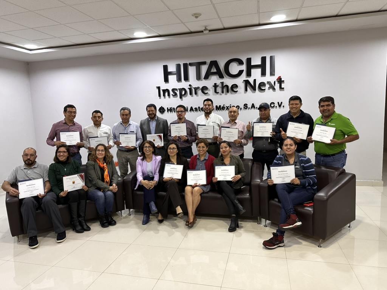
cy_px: 145
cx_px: 194
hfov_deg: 71.6
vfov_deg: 56.8
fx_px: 268
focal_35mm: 24
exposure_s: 1/60
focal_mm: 6.86
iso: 320
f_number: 1.78
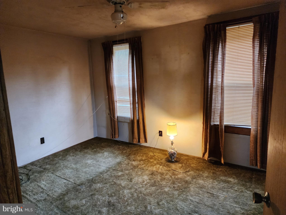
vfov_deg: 58.9
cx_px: 143
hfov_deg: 73.9
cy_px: 108
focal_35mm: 23
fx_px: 190
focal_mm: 6.4
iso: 800
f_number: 1.8
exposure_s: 1/120
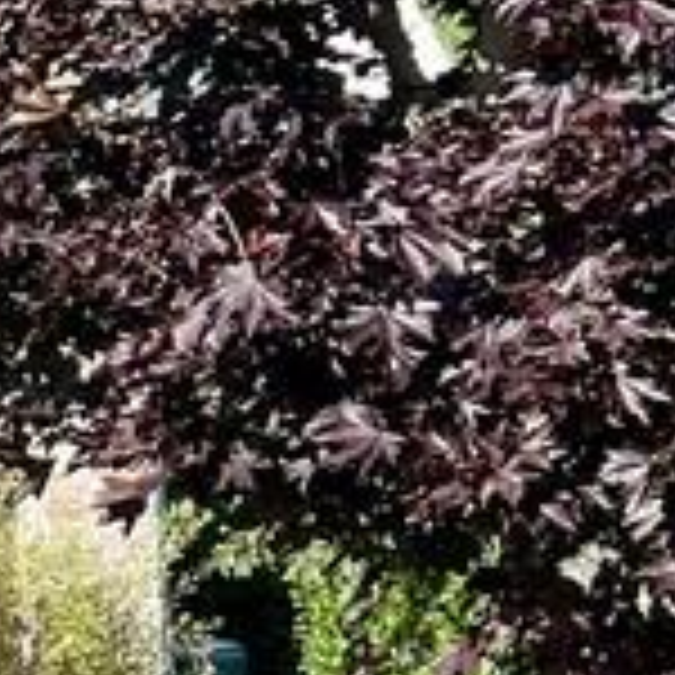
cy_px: 40
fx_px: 3464
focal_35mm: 157
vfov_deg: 11.1
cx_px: -936
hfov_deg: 9.8
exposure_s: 1/1901
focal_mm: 5.7
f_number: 1.5
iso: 50
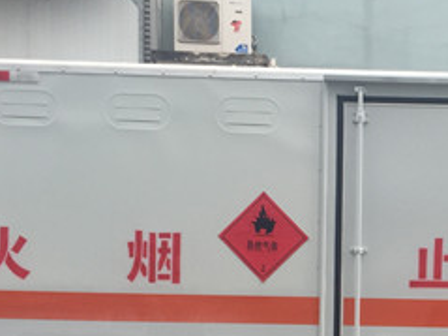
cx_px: 454
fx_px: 1048
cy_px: 339
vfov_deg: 17.7
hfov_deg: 23.1
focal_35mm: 81
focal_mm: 4.15
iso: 32
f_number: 2.2
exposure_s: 1/247
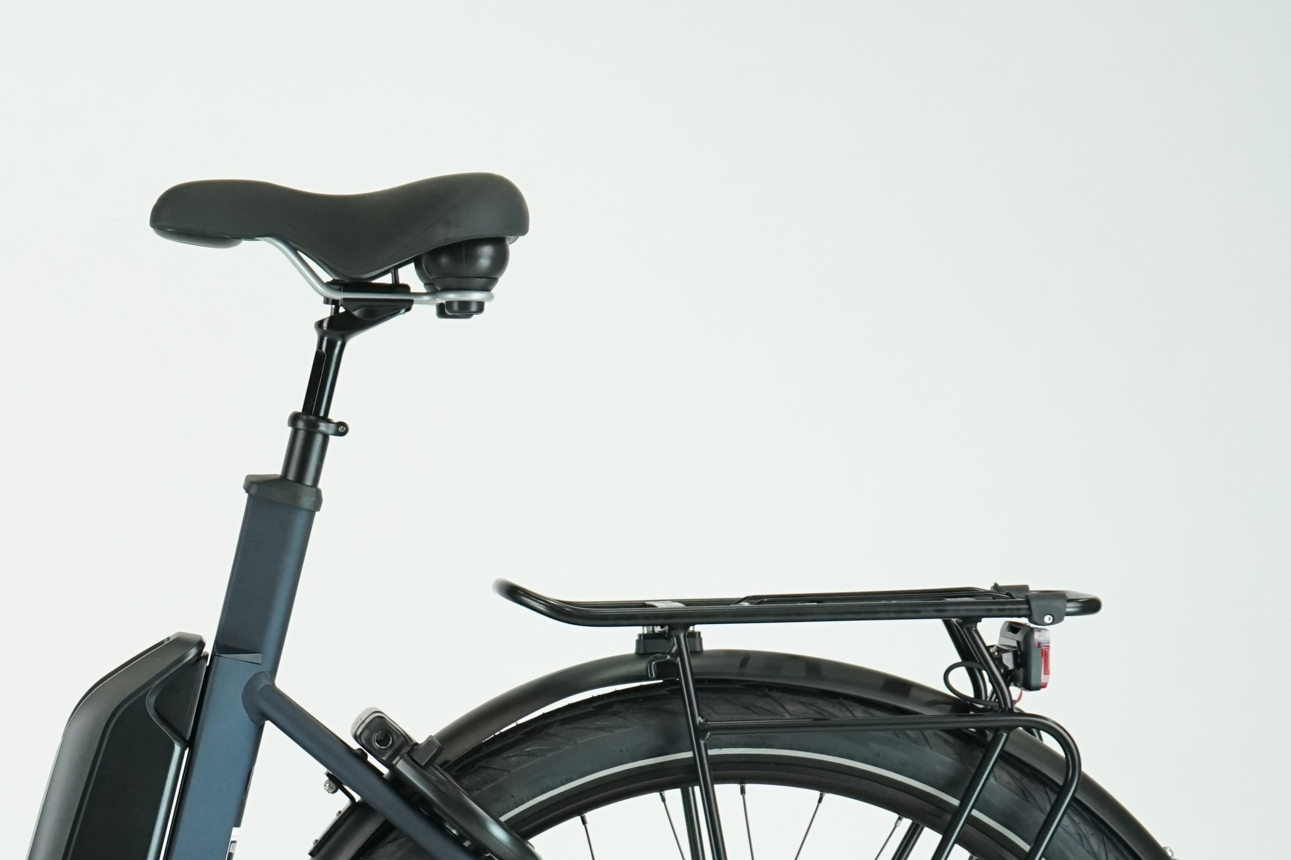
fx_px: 4374
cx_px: -112
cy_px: 800
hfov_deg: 16.3
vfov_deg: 11.2
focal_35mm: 122
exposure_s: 1/200
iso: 1600
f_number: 5.6
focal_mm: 55
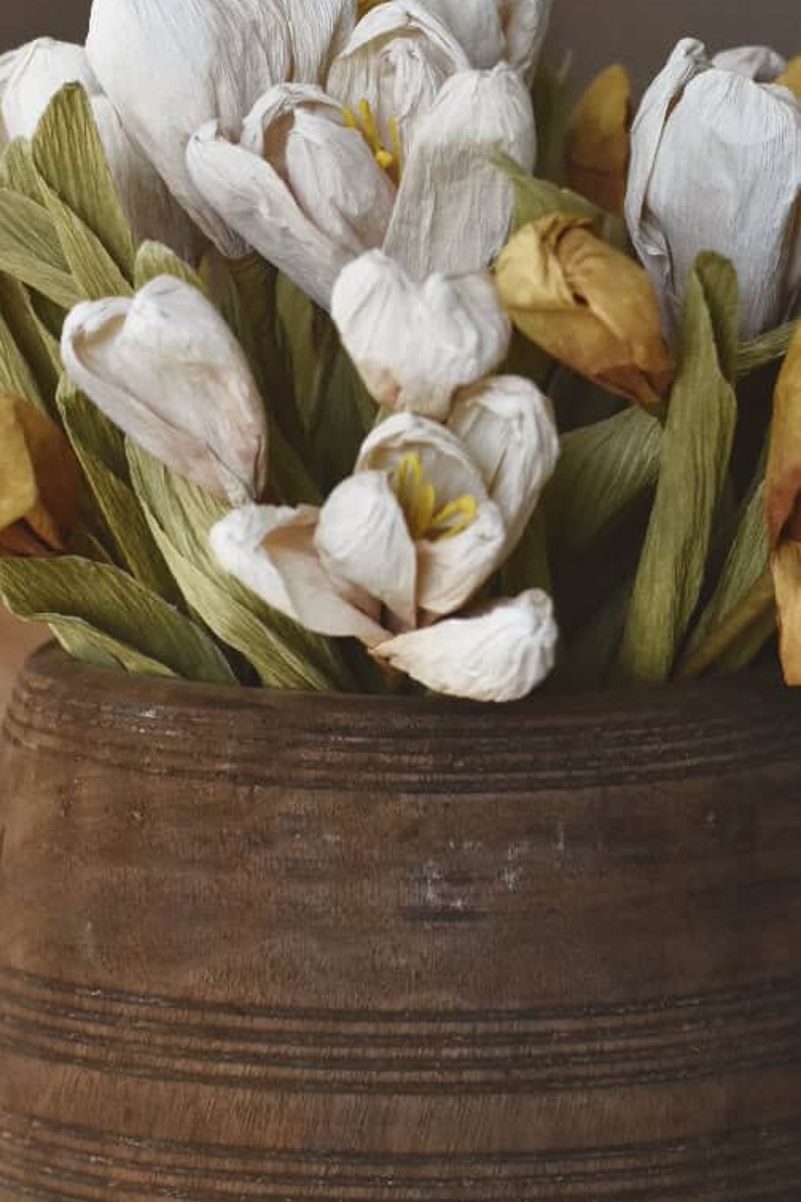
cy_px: 489
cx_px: 349
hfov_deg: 8.5
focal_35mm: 161
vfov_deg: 12.8
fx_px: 5375
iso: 1000
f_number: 3.3
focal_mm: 50
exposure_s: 1/1500
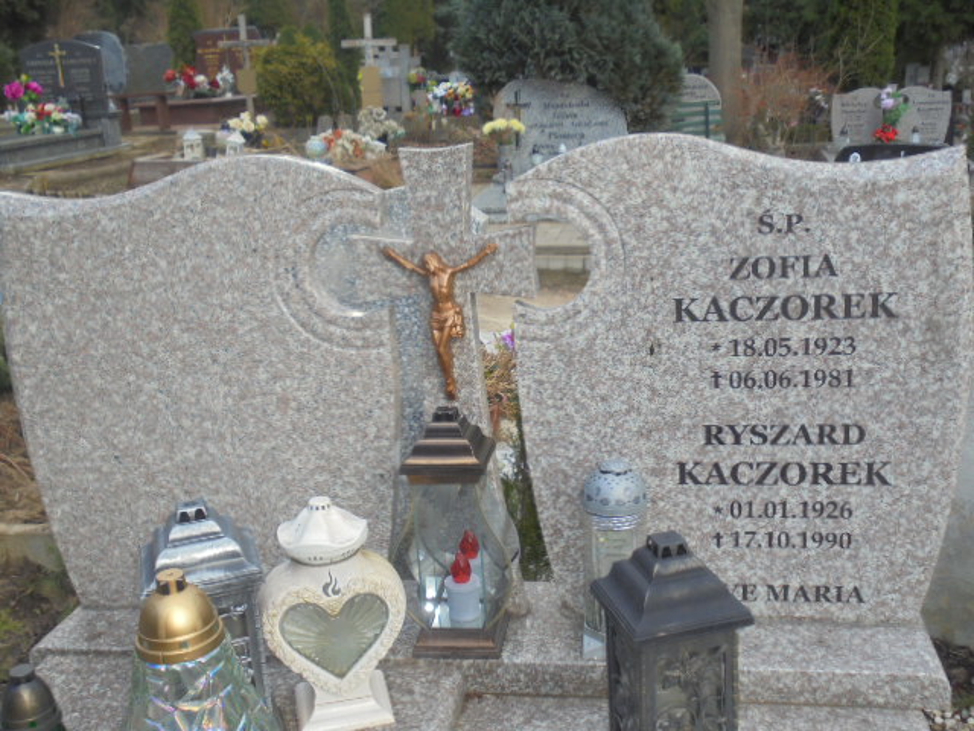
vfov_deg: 37.7
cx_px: 487
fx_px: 1069
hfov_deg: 49.0
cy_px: 366
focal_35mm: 38
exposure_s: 1/100
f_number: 4.2
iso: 100
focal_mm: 6.9
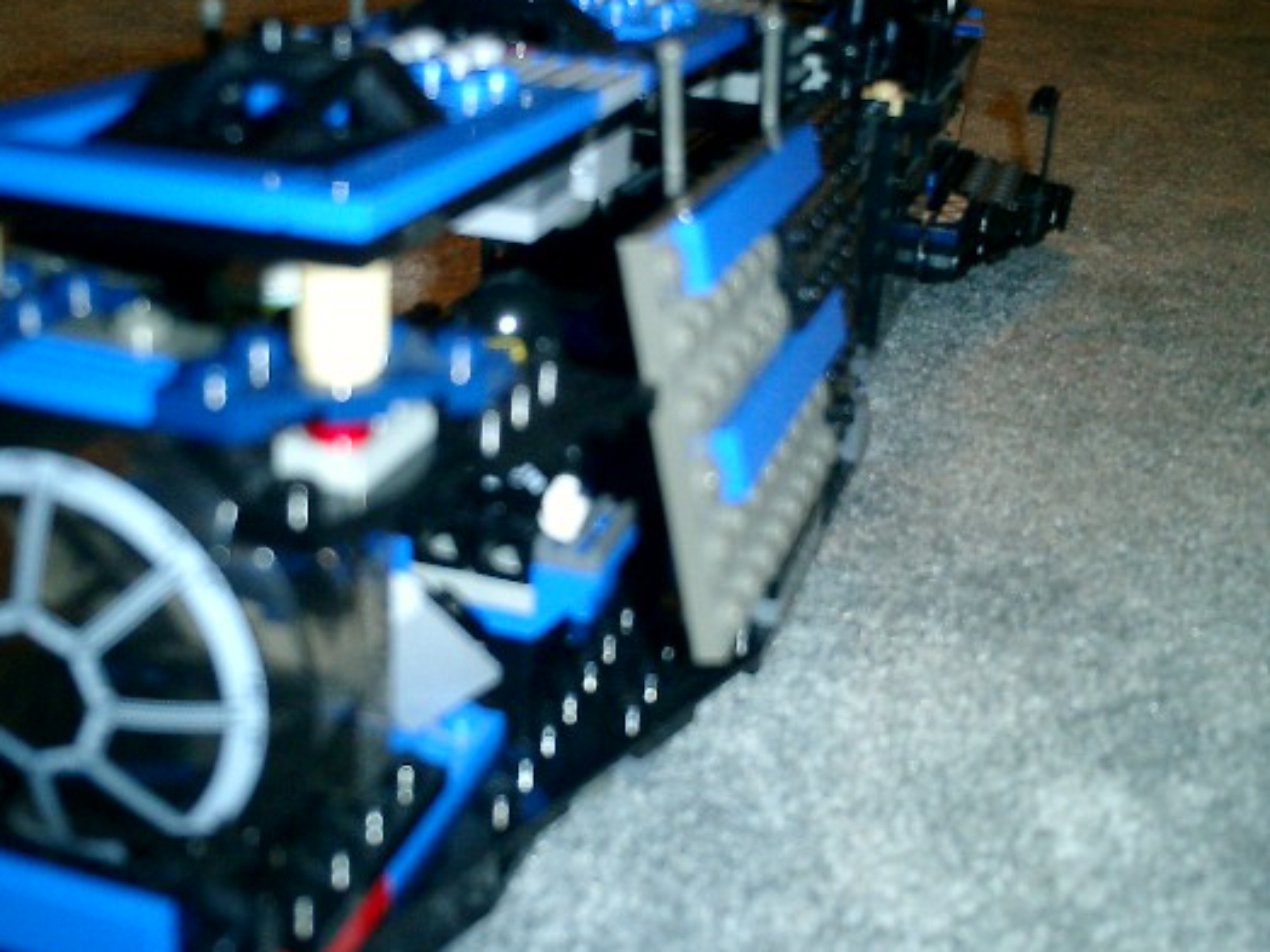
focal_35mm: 44
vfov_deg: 32.9
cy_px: 429
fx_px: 1614
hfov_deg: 42.9
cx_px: 603
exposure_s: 1/30
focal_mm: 7.5
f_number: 3.2
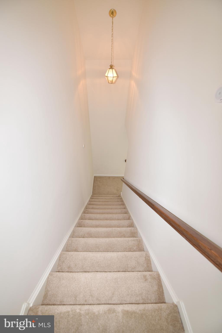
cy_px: 166
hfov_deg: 81.2
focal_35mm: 14
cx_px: 111
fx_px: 129
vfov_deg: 104.2
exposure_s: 1/60
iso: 125
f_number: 4.5
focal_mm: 14
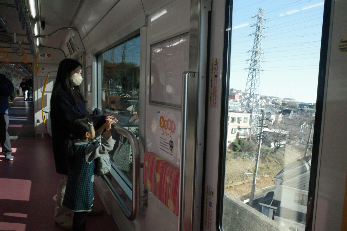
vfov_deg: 46.4
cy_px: 116
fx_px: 270
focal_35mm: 28
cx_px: 174
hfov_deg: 65.5
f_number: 7.1
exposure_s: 1/3200
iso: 6400
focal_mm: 18.3
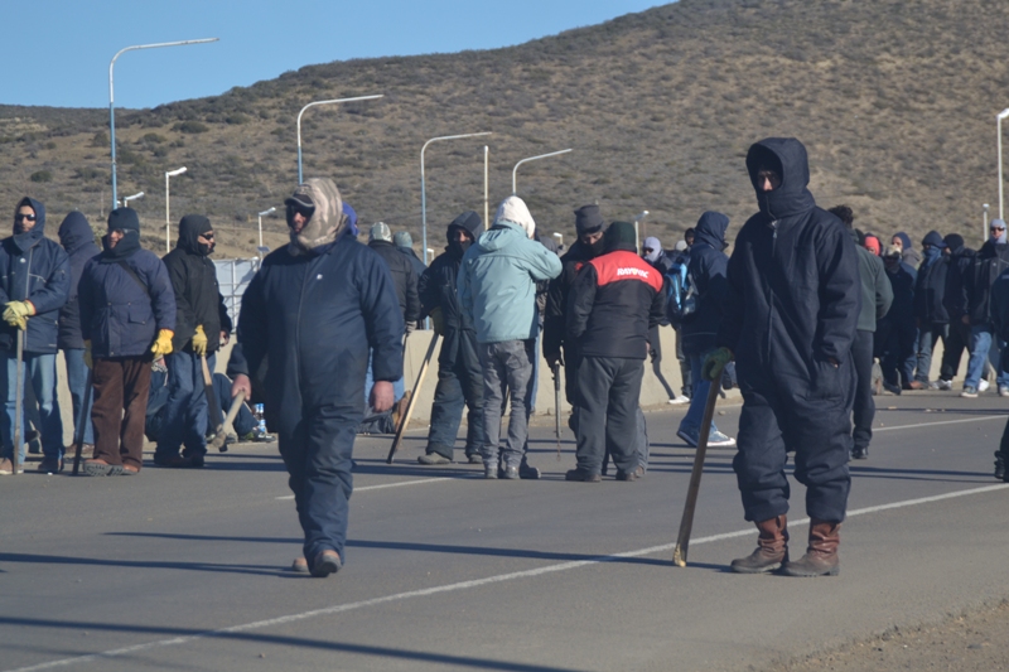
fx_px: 5044
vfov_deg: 7.6
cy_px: 336
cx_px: 504
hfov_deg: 11.4
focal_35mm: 180
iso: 100
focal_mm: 120
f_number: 5.6
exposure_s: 1/500
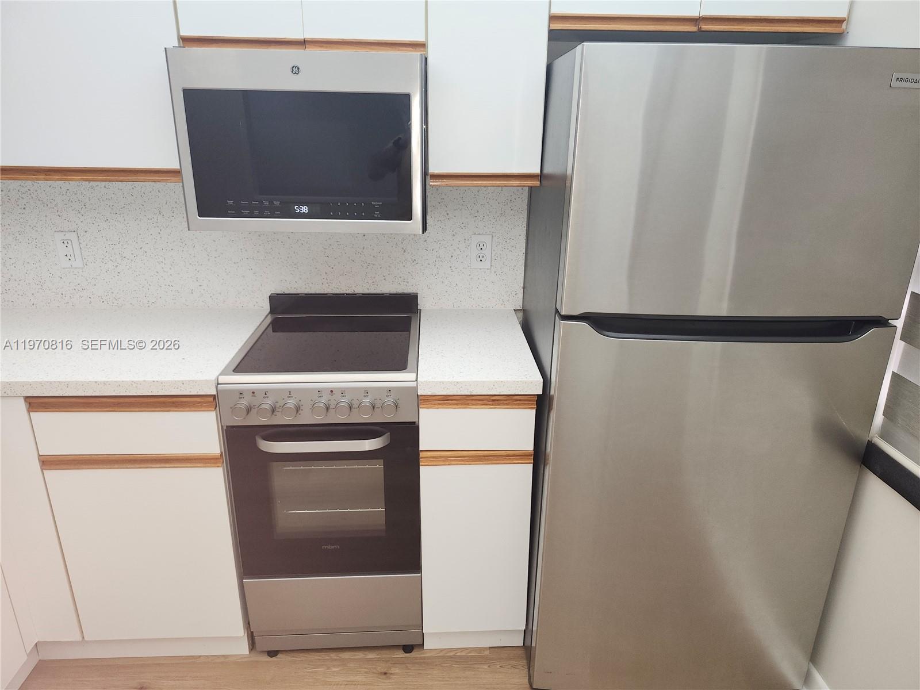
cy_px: 345
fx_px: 611
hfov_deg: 73.9
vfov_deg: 58.9
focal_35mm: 23
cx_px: 460
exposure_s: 1/60
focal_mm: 5.54
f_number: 1.8
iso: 100
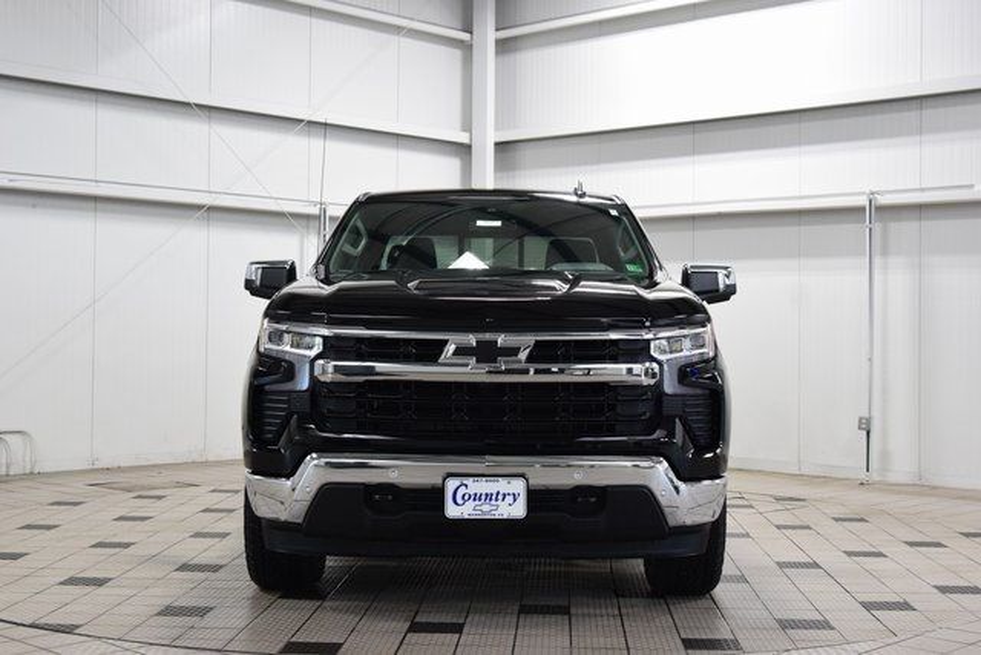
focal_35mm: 52
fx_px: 1431
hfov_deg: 37.8
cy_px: 328
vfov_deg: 25.8
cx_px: 490
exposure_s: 1/60
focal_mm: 35
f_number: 5.6
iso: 1600
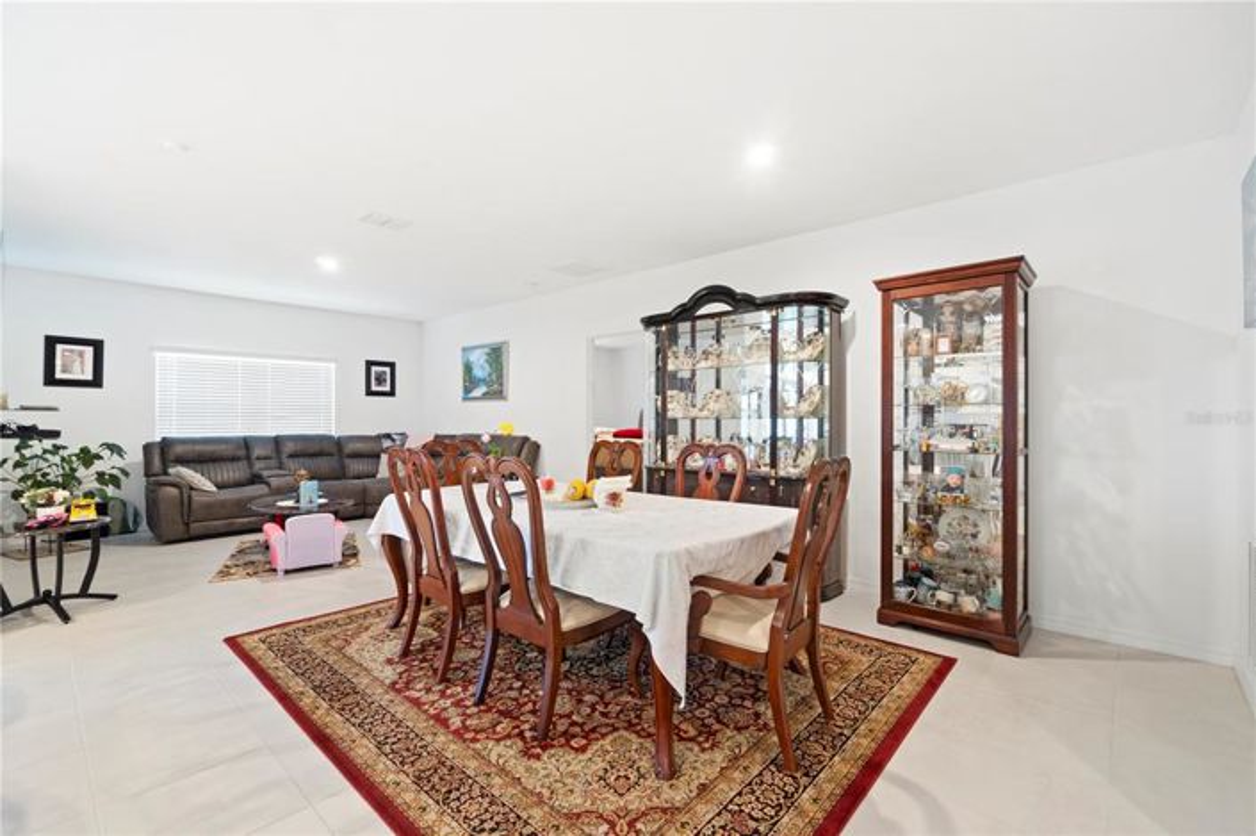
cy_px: 418
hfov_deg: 100.4
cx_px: 628
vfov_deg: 77.2
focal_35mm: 15
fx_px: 523
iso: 100
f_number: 8
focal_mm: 10
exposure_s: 3.2
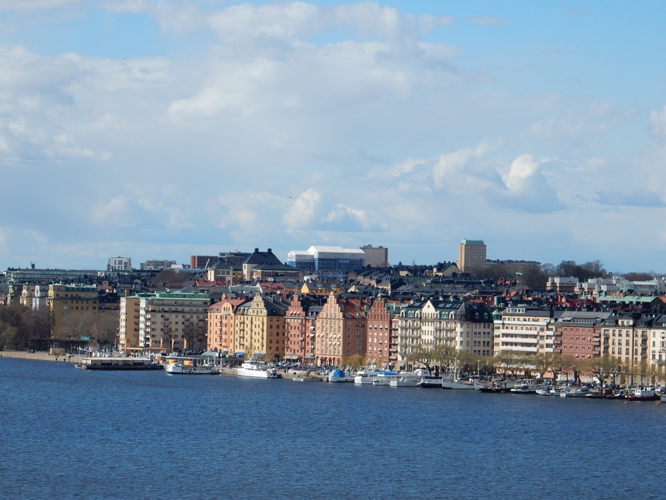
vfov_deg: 10.7
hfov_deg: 14.2
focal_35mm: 139
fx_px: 2674
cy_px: 250
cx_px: 333
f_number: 6
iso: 125
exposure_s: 1/800
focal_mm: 24.7
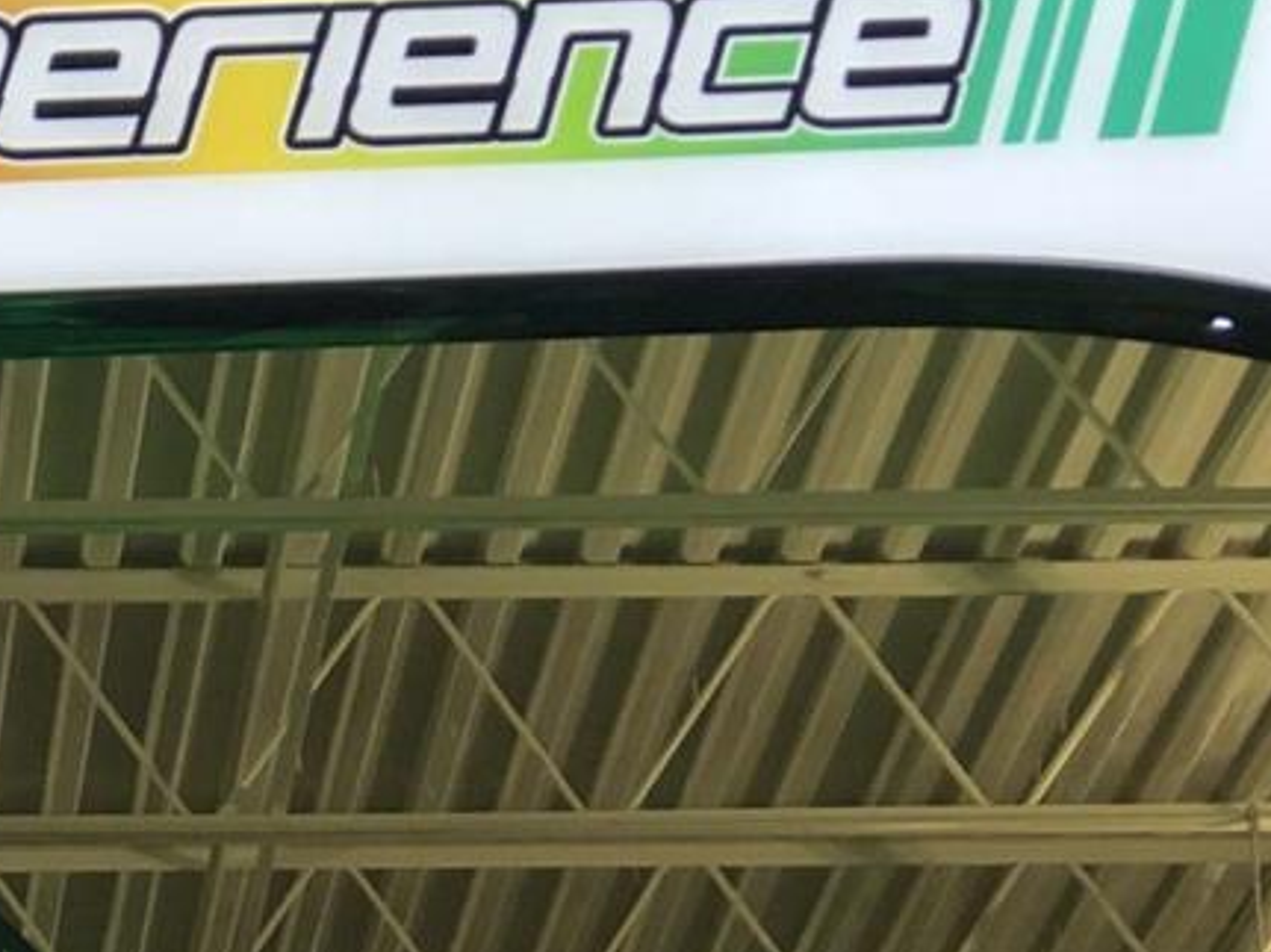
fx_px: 9324
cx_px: -563
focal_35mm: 254
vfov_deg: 5.8
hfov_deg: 7.7
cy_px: 1161
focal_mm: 6.6
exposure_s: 1/120
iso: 80
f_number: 2.8
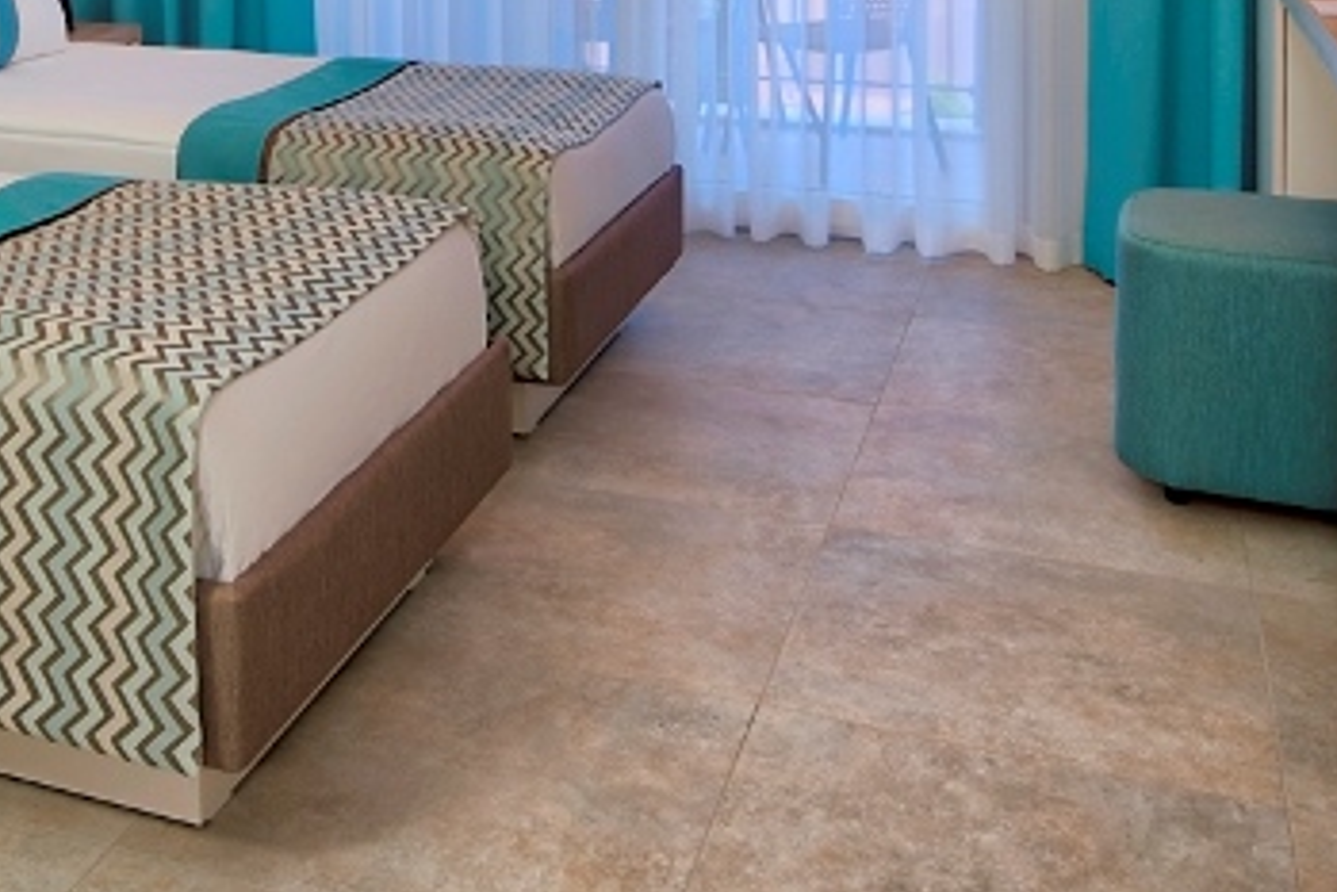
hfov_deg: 40.3
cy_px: -203
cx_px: 280
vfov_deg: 25.5
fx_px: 1746
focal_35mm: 47
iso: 100
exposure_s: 1/8
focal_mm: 16
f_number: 8
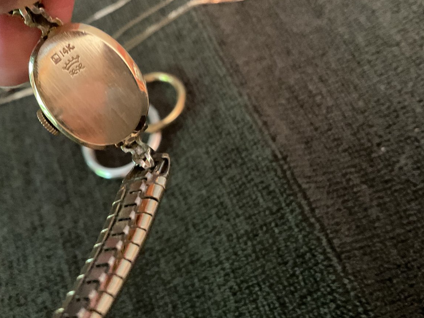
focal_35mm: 38
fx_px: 465
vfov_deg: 37.7
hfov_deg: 48.4
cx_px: 151
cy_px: 143
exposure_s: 1/24
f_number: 1.8
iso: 500
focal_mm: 3
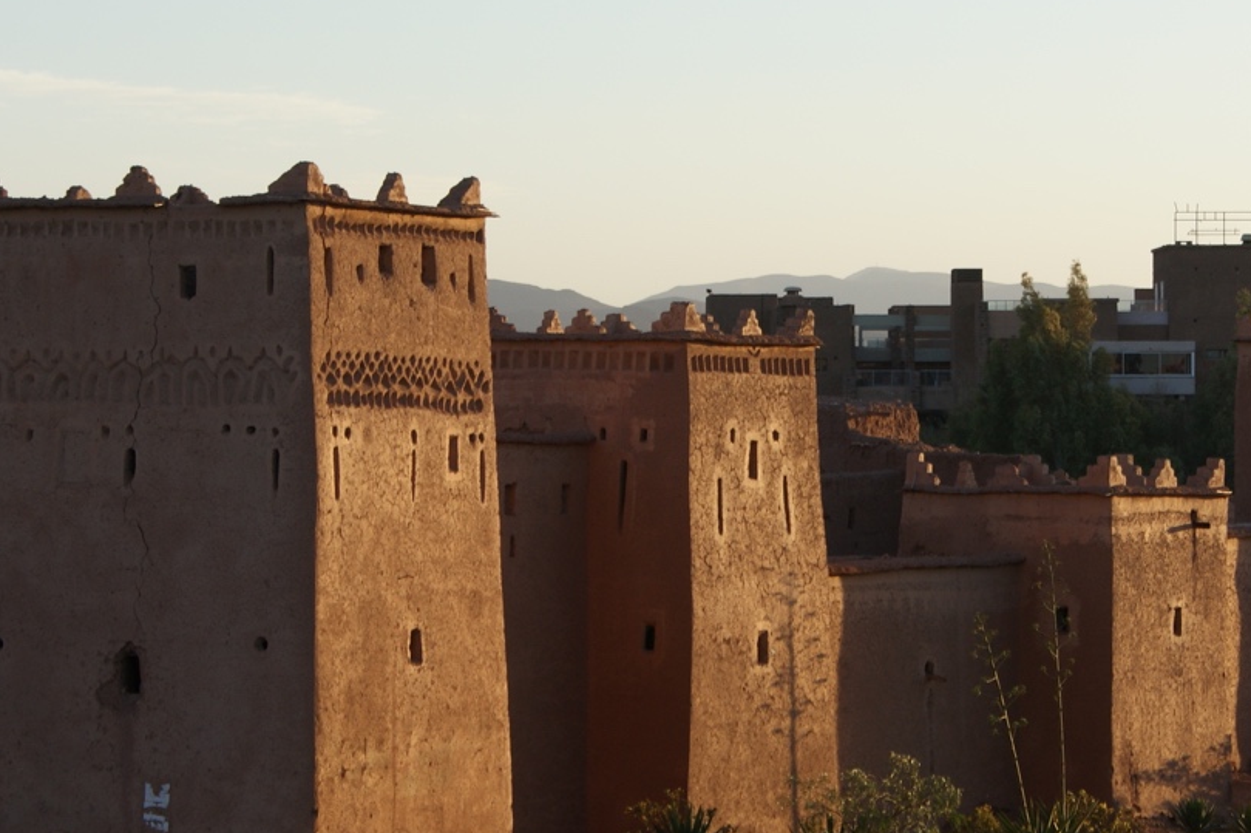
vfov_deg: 8.4
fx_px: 5660
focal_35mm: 163
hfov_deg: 12.6
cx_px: 888
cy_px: 508
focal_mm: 55
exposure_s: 1/125
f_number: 7.1
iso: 100
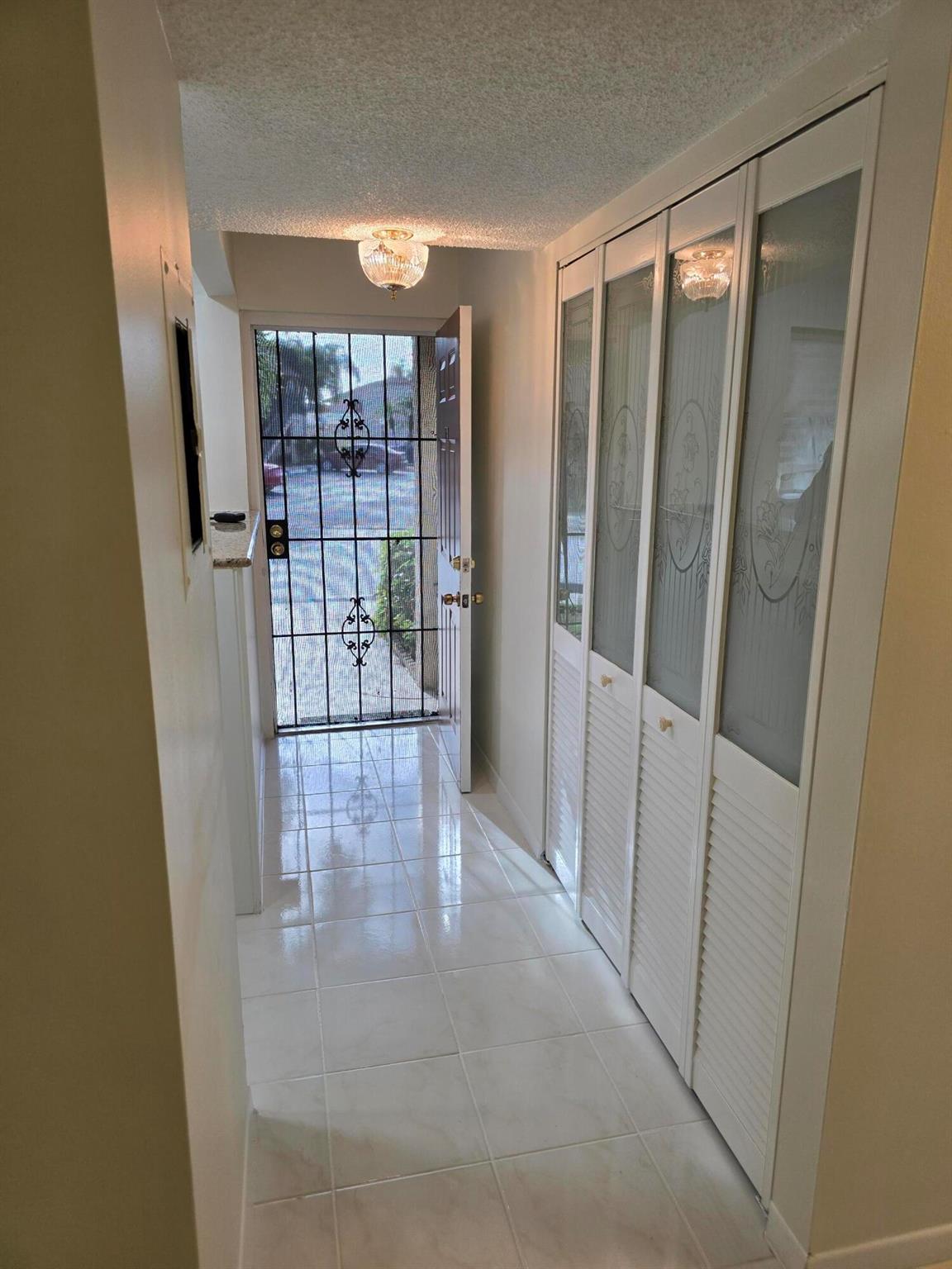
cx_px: 476
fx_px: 843
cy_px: 634
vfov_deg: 73.9
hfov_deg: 58.9
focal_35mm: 23
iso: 64
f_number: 1.7
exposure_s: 1/120
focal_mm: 6.3
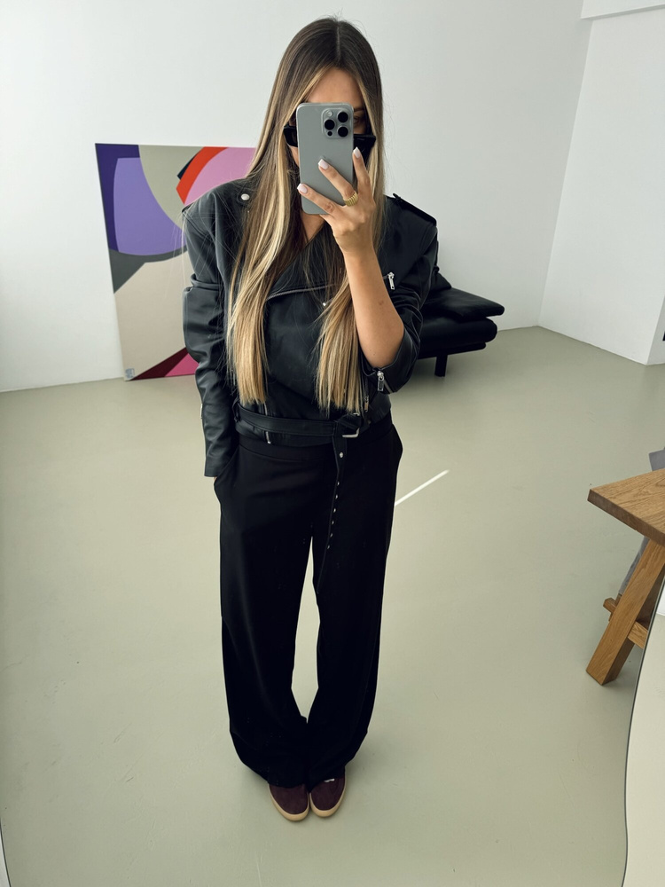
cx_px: 332
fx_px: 615
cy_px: 444
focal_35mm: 24
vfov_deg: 71.6
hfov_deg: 56.8
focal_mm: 6.76
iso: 80
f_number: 1.78
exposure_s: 1/577
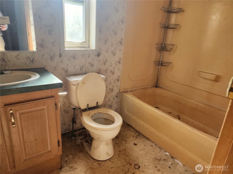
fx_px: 155
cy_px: 87
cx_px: 116
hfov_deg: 73.9
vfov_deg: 58.9
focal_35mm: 23
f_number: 1.8
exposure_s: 1/120
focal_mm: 6.4
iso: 160
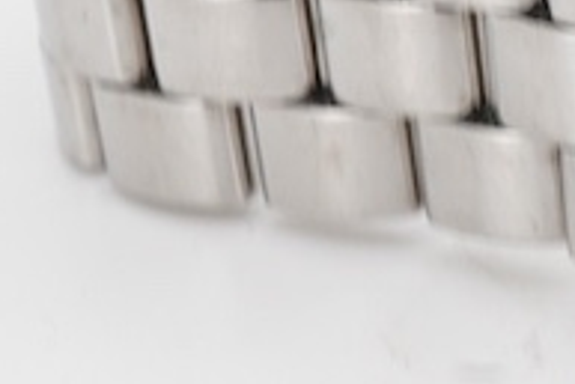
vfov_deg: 6.5
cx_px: 1037
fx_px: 3357
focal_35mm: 210
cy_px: 24
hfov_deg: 9.3
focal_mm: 30
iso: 320
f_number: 22
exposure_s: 1/160
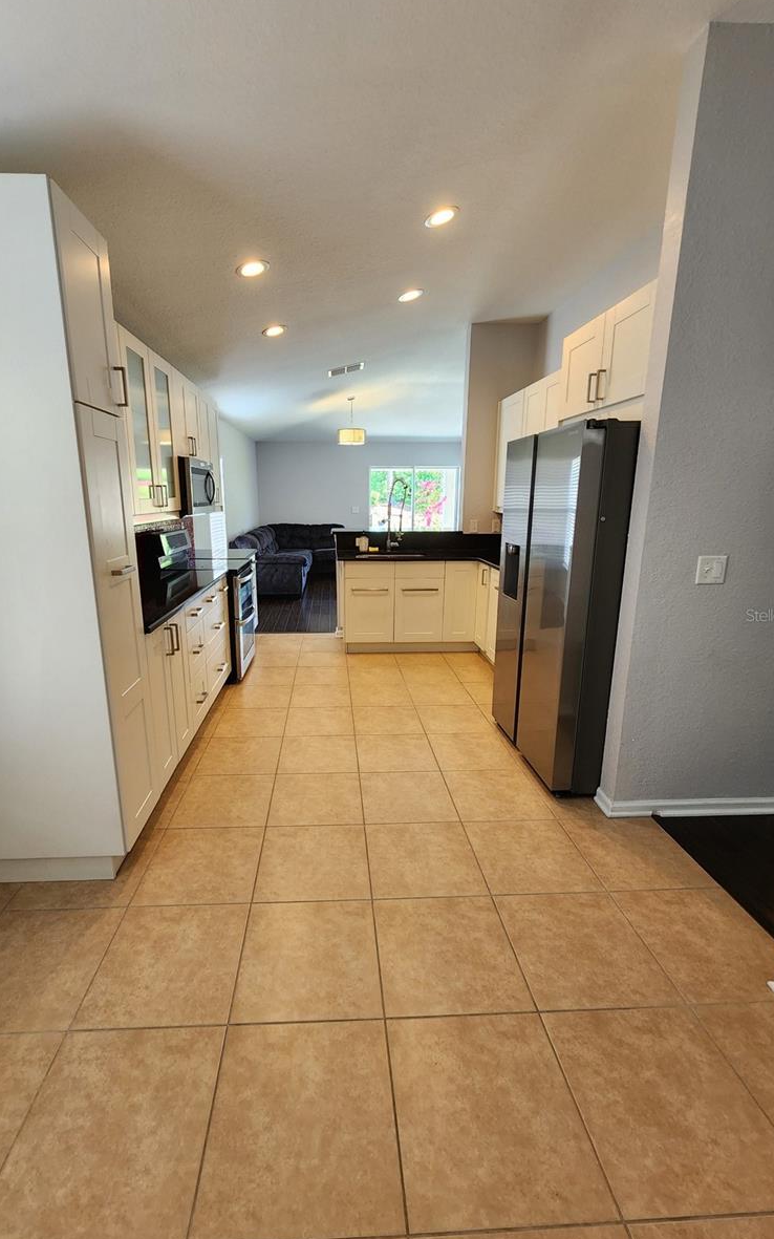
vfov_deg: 105.3
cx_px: 348
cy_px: 615
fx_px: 473
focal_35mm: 14
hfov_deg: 78.4
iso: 200
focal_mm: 2.2
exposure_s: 1/60
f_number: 2.2
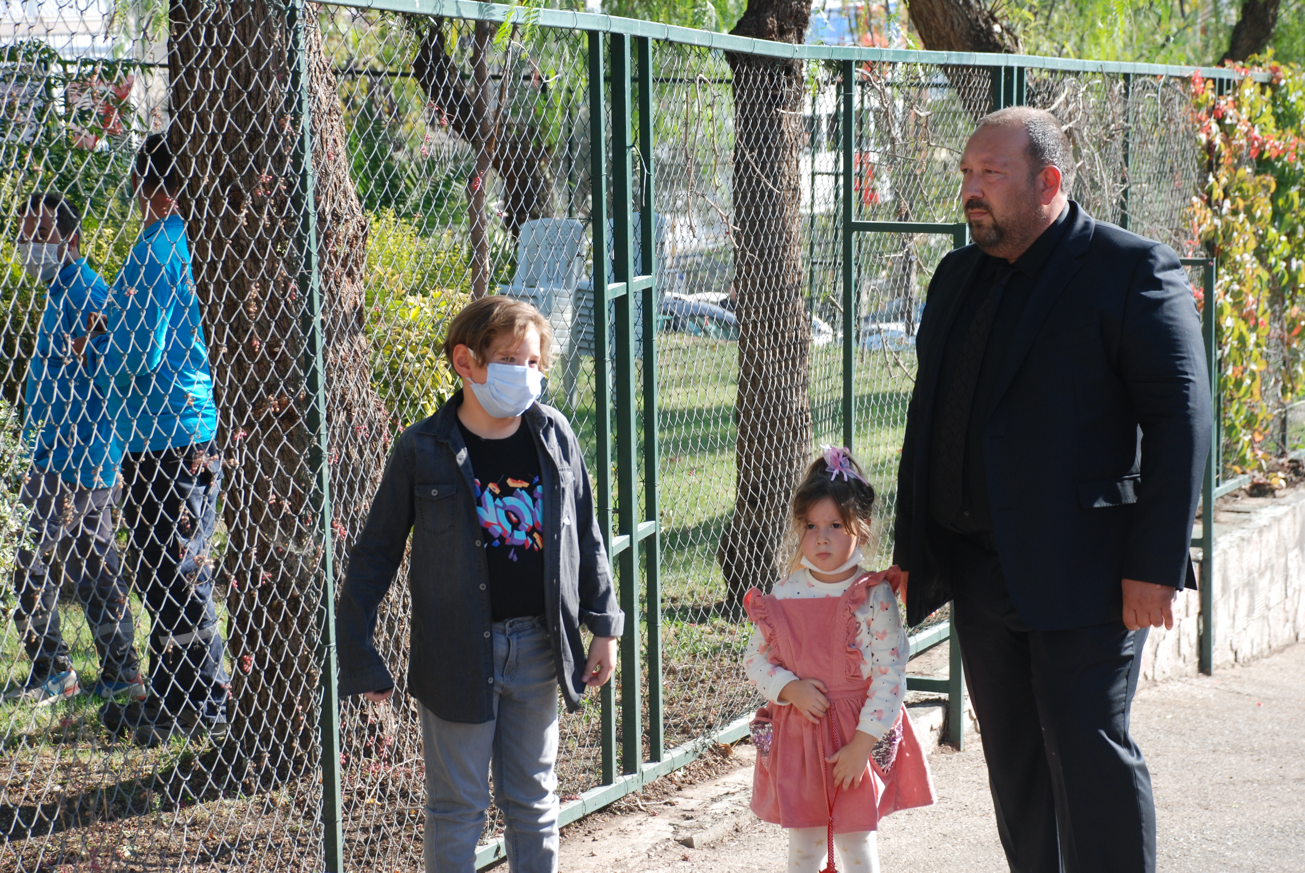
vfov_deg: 13.1
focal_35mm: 105
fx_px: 3811
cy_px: 436
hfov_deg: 19.4
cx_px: 652
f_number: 5.6
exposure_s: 1/160
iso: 200
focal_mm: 70
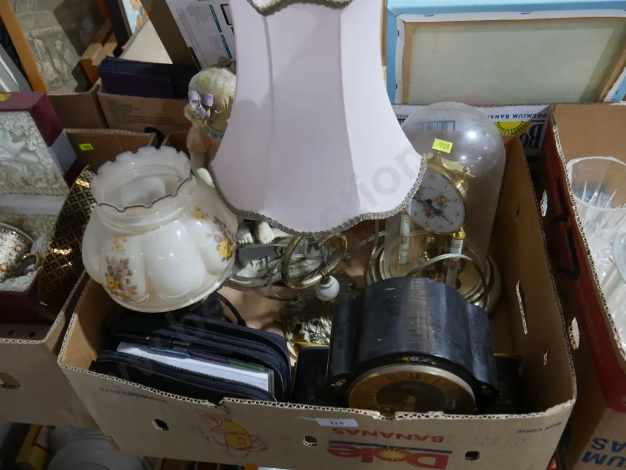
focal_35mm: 30
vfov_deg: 46.8
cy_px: 235
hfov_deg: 59.9
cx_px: 313
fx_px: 543
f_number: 3.6
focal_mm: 15
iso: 1000
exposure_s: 1/60
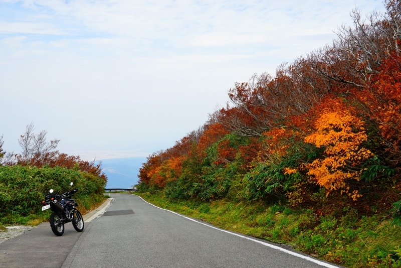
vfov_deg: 31.9
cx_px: 200
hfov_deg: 46.4
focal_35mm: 42
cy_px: 134
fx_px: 468
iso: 100
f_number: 9.5
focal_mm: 42
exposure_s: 1/125
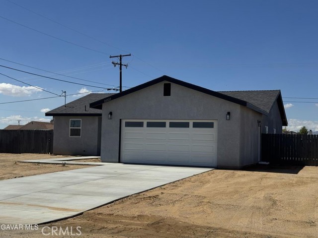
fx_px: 441
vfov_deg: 30.3
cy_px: 119
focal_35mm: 48
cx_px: 159
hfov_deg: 39.7
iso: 64
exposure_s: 1/9009
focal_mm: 6.76
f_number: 1.78
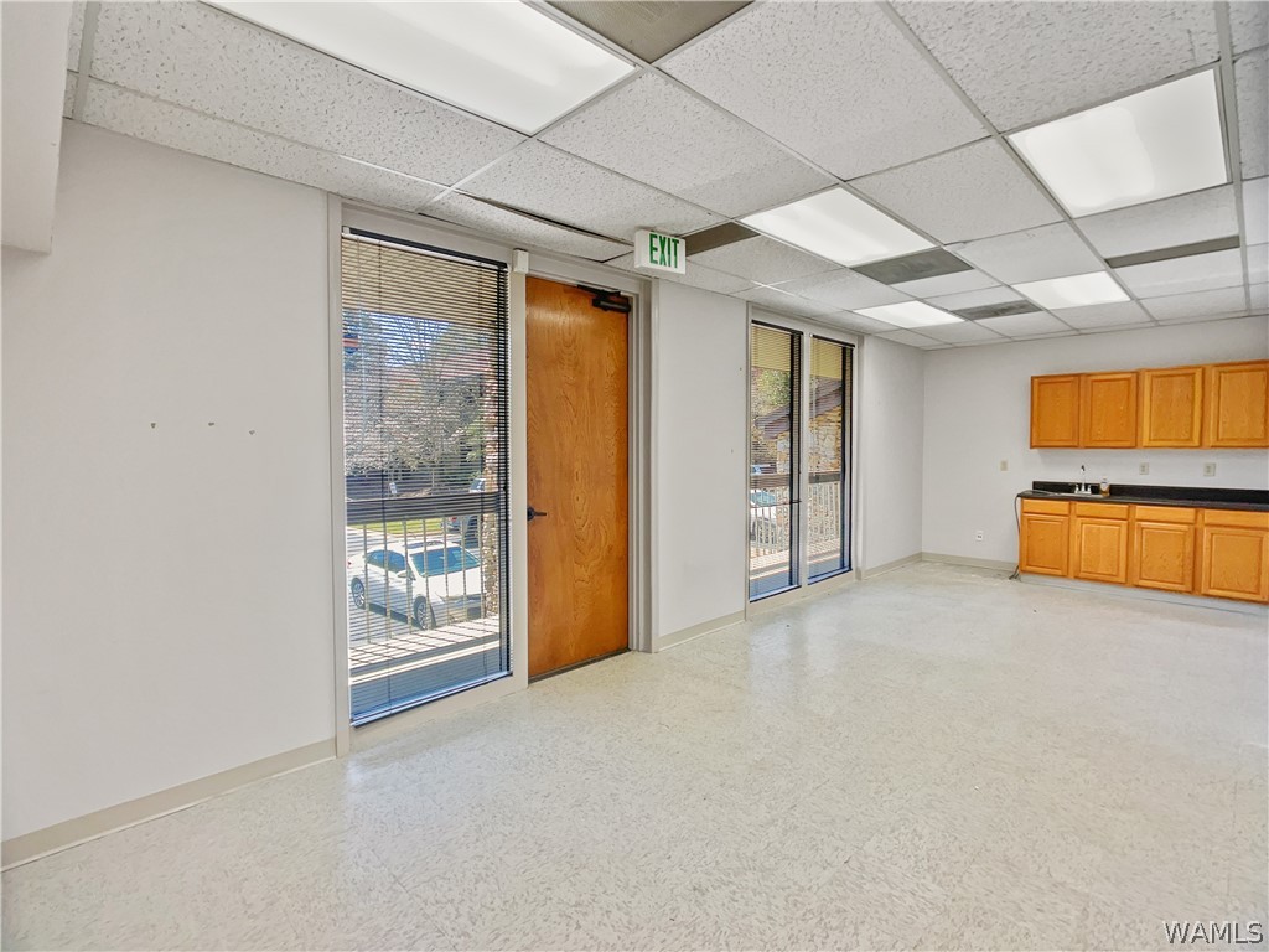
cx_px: 634
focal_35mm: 26
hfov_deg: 67.3
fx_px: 953
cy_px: 476
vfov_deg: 53.1
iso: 50
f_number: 1.5
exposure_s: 1/690
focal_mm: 5.7
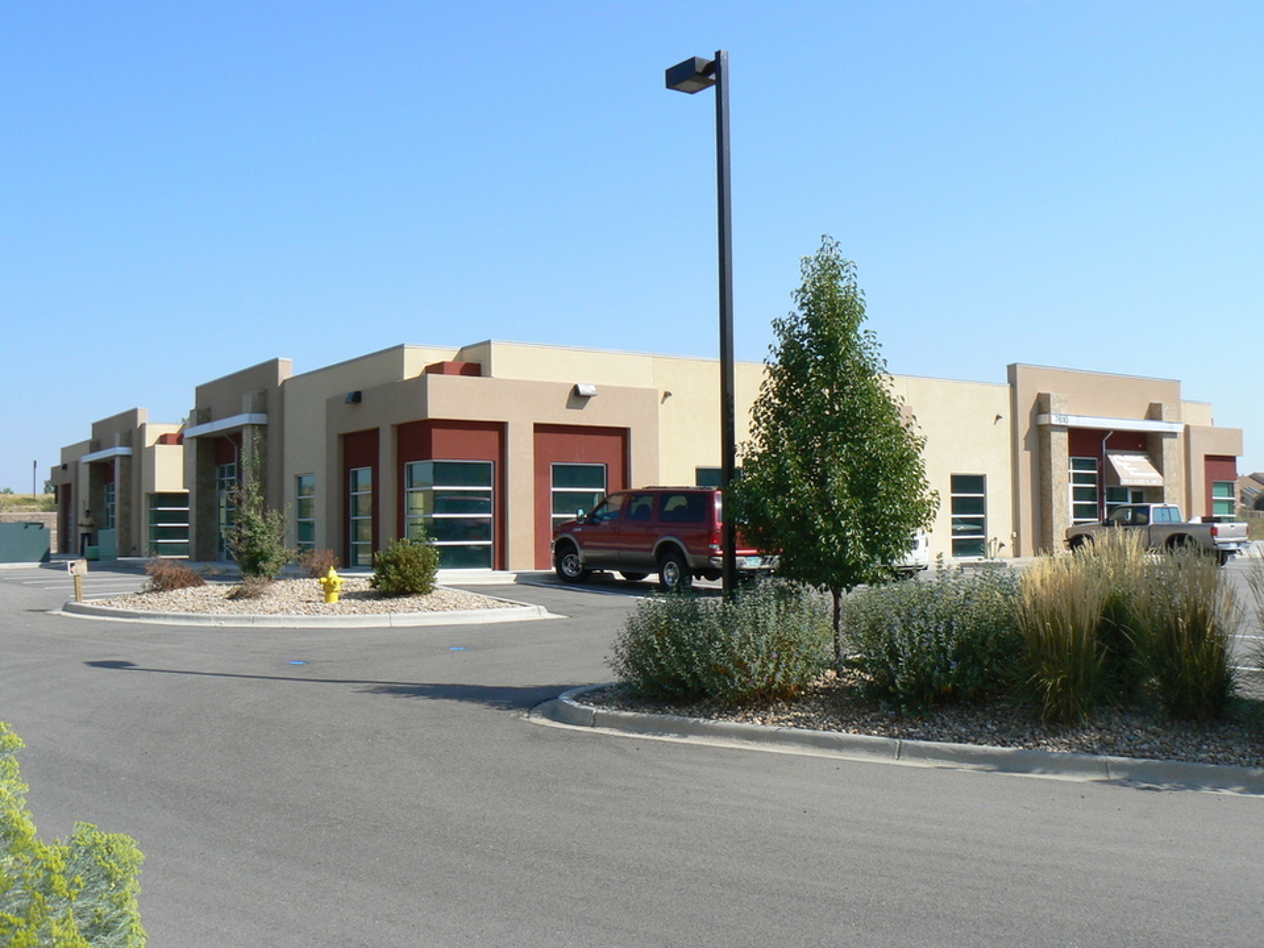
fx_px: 1315
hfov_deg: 51.4
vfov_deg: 39.7
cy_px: 474
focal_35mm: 36
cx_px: 632
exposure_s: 1/320
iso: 80
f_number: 5.6
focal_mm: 6
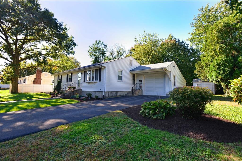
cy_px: 80
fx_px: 114
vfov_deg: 70.5
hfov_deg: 93.3
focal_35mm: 17
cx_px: 121
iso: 400
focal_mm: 17
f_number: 9
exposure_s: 1/200
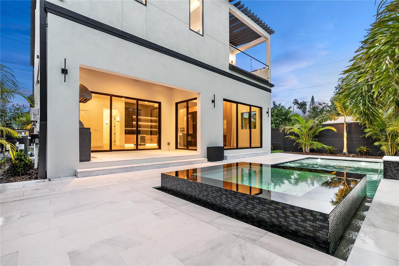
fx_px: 177
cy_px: 133
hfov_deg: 96.7
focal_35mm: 16
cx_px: 200
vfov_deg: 73.8
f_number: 5.6
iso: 3200
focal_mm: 16
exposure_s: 1/100
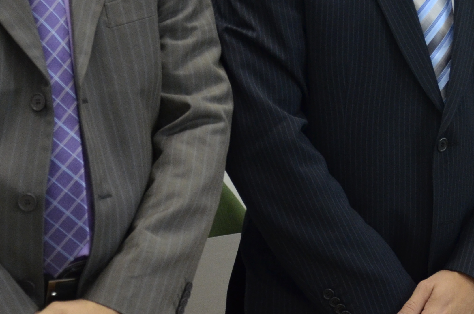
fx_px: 1537
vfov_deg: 11.4
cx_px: 584
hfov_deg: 16.7
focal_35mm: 117
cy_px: -70
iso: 720
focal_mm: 26
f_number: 4
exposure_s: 1/60
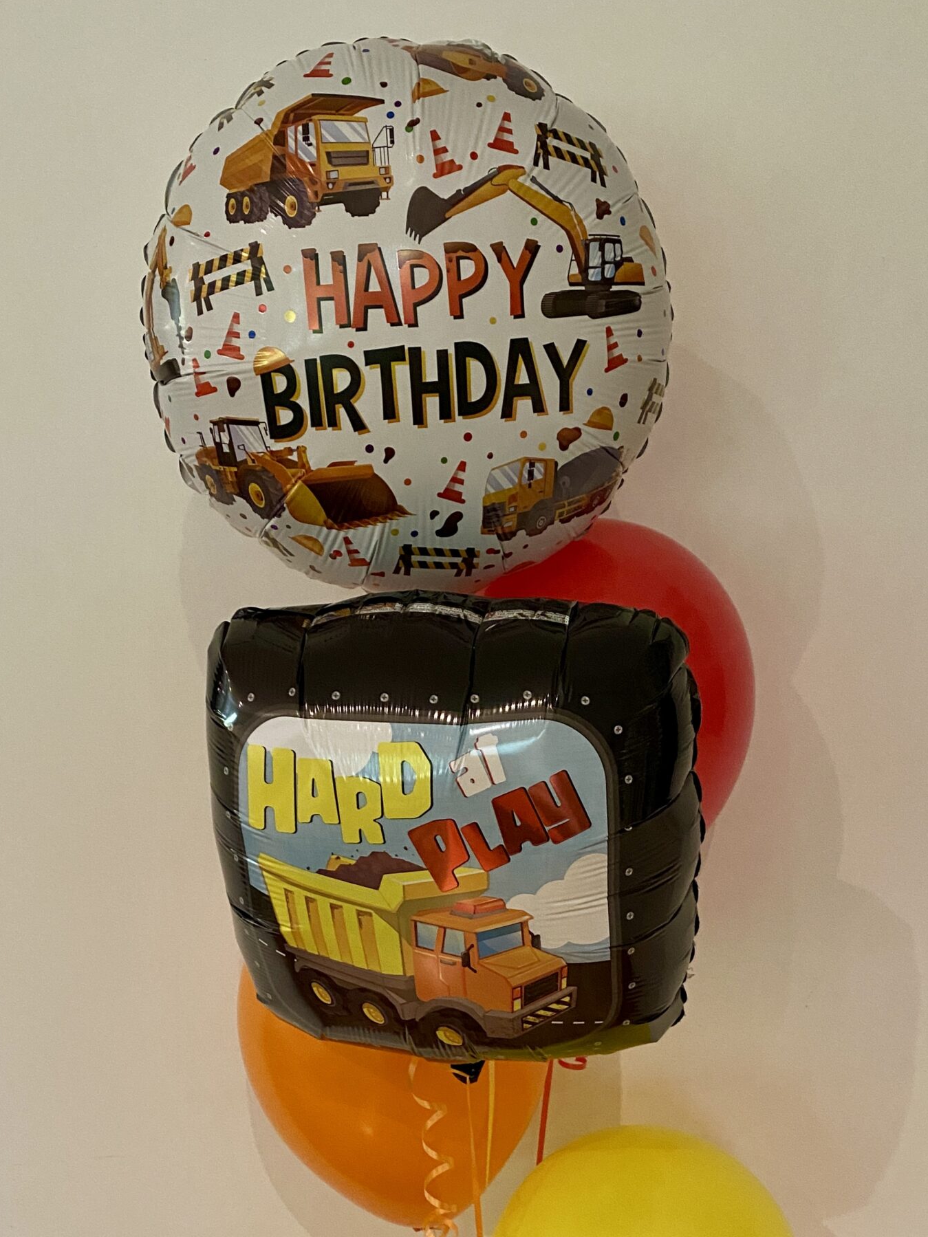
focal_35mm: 37
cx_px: 435
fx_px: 1323
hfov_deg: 38.6
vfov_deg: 49.2
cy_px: 830
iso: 500
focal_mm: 4.25
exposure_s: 1/33
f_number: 1.8
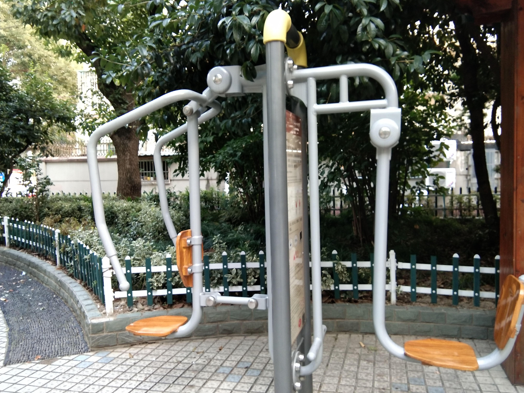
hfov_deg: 56.8
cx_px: 269
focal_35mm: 32
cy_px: 198
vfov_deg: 44.2
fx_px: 484
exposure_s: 1/50
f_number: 2.2
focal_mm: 3.69
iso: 160
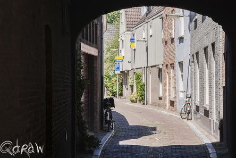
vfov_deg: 12.2
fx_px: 739
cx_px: 118
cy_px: 79
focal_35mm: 112
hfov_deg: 18.2
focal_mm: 75
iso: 100
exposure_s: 1/160
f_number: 7.1
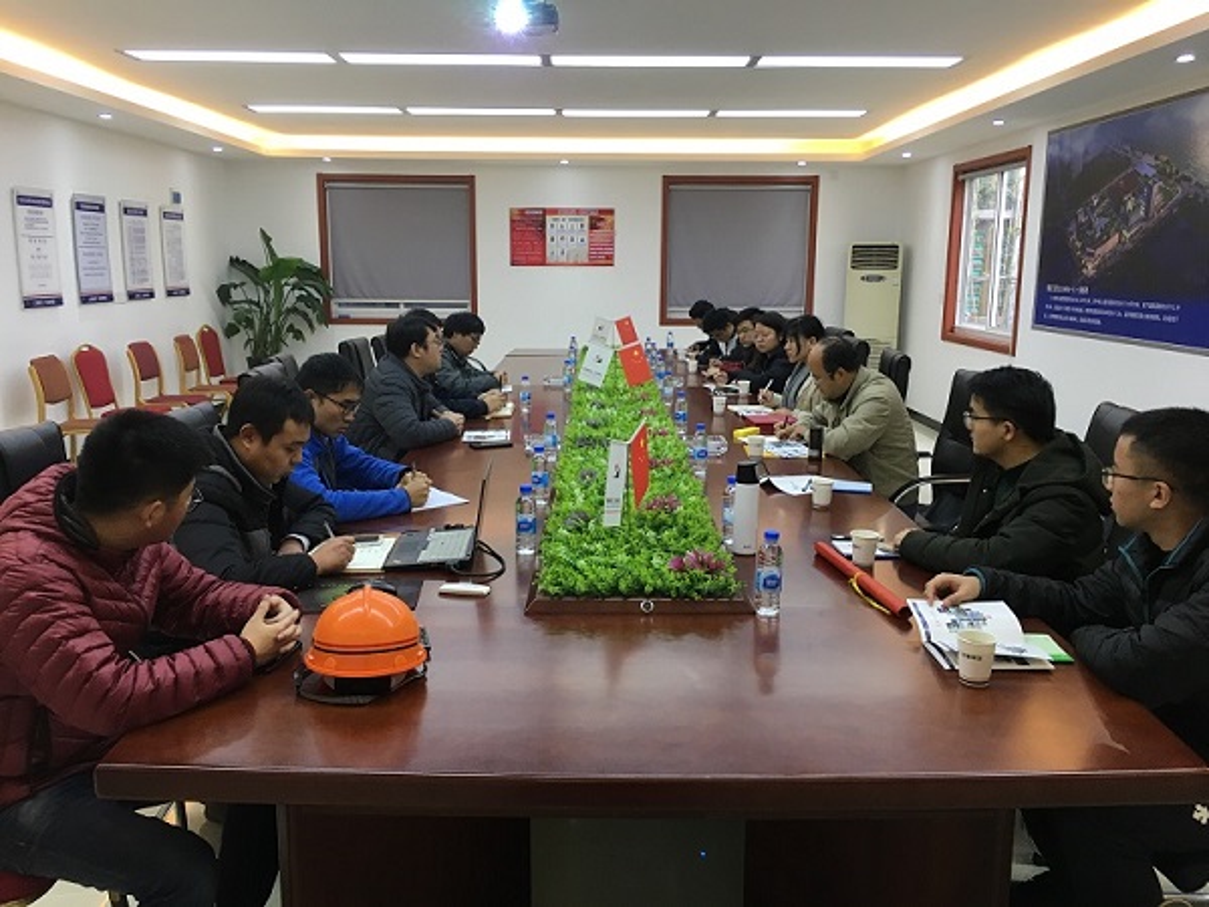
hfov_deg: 61.7
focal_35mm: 29
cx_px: 604
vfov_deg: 48.2
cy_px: 454
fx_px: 1013
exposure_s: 1/33
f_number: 2.2
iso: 50
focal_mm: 4.15
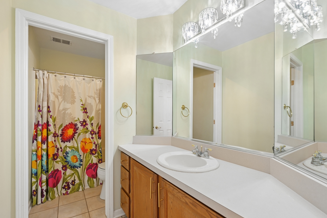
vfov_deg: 77.3
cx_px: 155
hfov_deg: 100.3
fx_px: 136
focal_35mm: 15
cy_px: 113
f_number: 4
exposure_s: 1/100
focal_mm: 14
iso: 1000
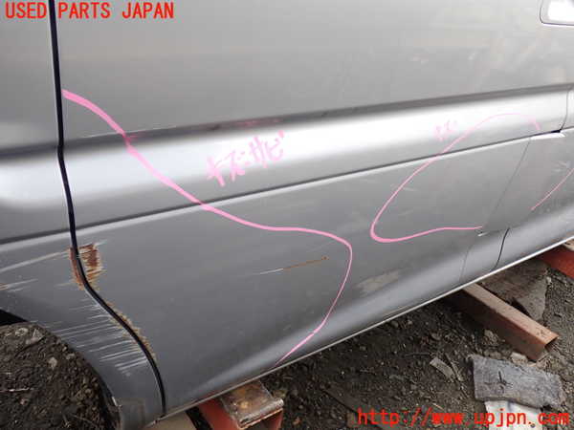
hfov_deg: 60.0
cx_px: 287
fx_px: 497
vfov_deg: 46.8
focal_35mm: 30
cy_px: 215
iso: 100
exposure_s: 1/100
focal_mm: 5.4
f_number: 2.3
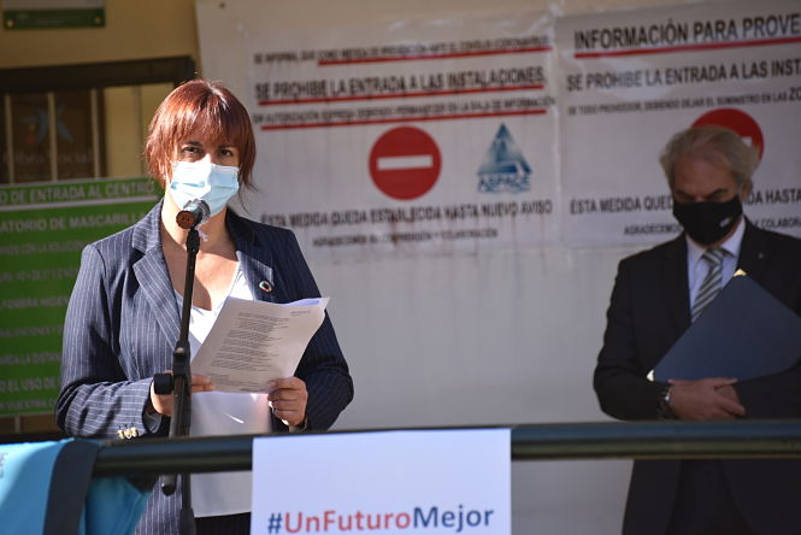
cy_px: 268
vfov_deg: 7.1
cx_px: 400
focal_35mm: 195
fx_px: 4340
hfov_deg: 10.5
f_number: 5
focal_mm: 195
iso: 1000
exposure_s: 1/1600
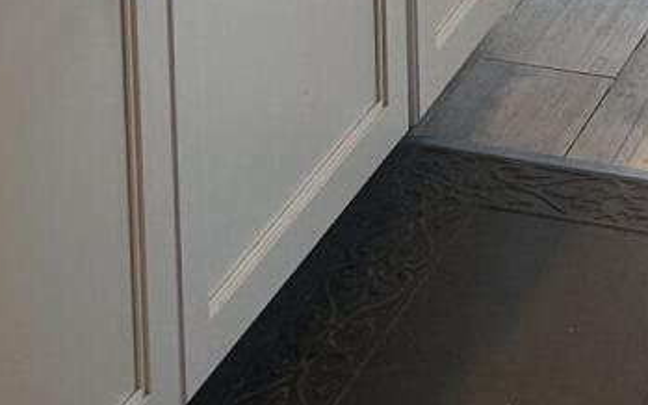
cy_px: -752
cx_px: 501
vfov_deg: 7.4
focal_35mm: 158
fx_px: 2790
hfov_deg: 13.2
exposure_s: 1/163
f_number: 1.5
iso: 40
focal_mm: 5.7
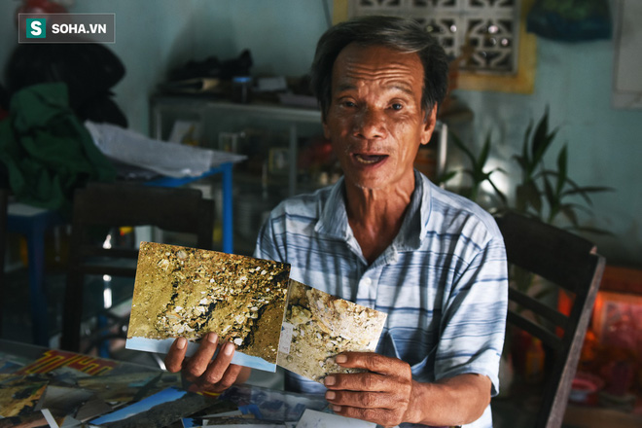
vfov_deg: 28.1
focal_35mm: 48
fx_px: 856
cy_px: 214
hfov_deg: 41.1
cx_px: 321
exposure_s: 1/60
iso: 800
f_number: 4.5
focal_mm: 32
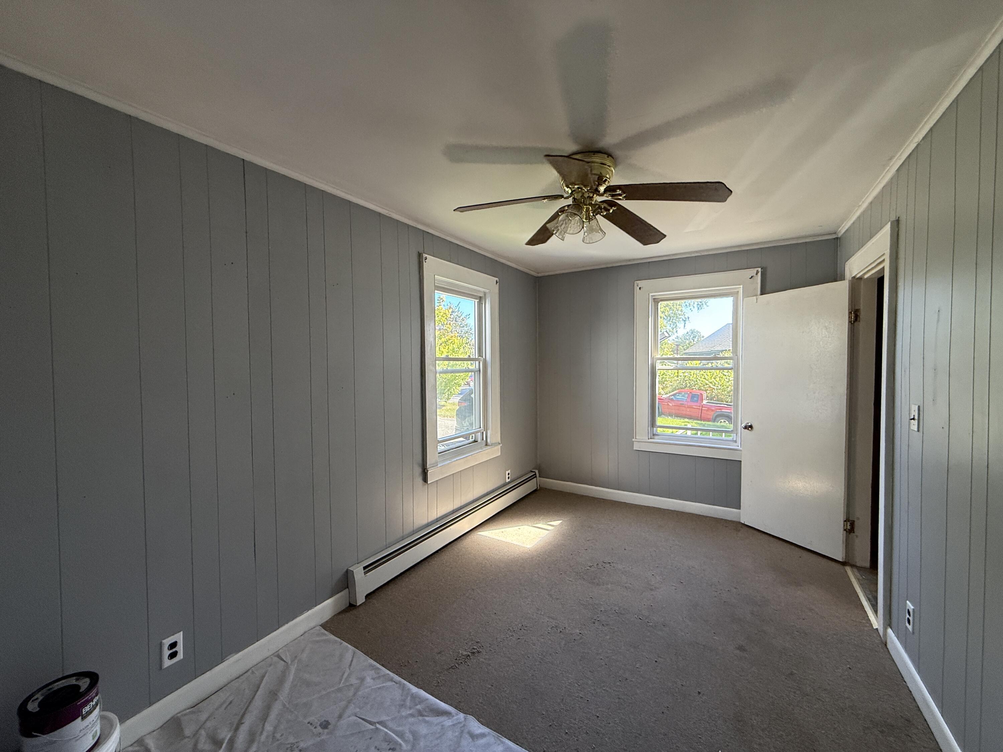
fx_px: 406
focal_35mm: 14
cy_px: 376
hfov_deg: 102.1
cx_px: 502
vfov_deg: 85.7
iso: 100
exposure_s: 1/99
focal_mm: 2.22
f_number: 2.2
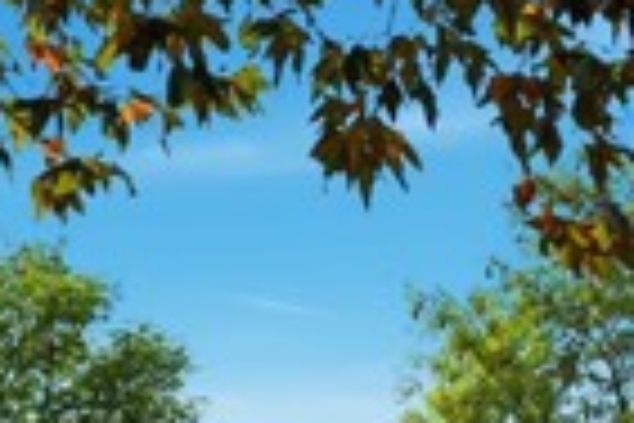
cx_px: 733
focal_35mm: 159
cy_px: 632
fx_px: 2800
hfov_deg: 12.6
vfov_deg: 8.4
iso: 320
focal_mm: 35
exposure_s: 1/5000
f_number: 8
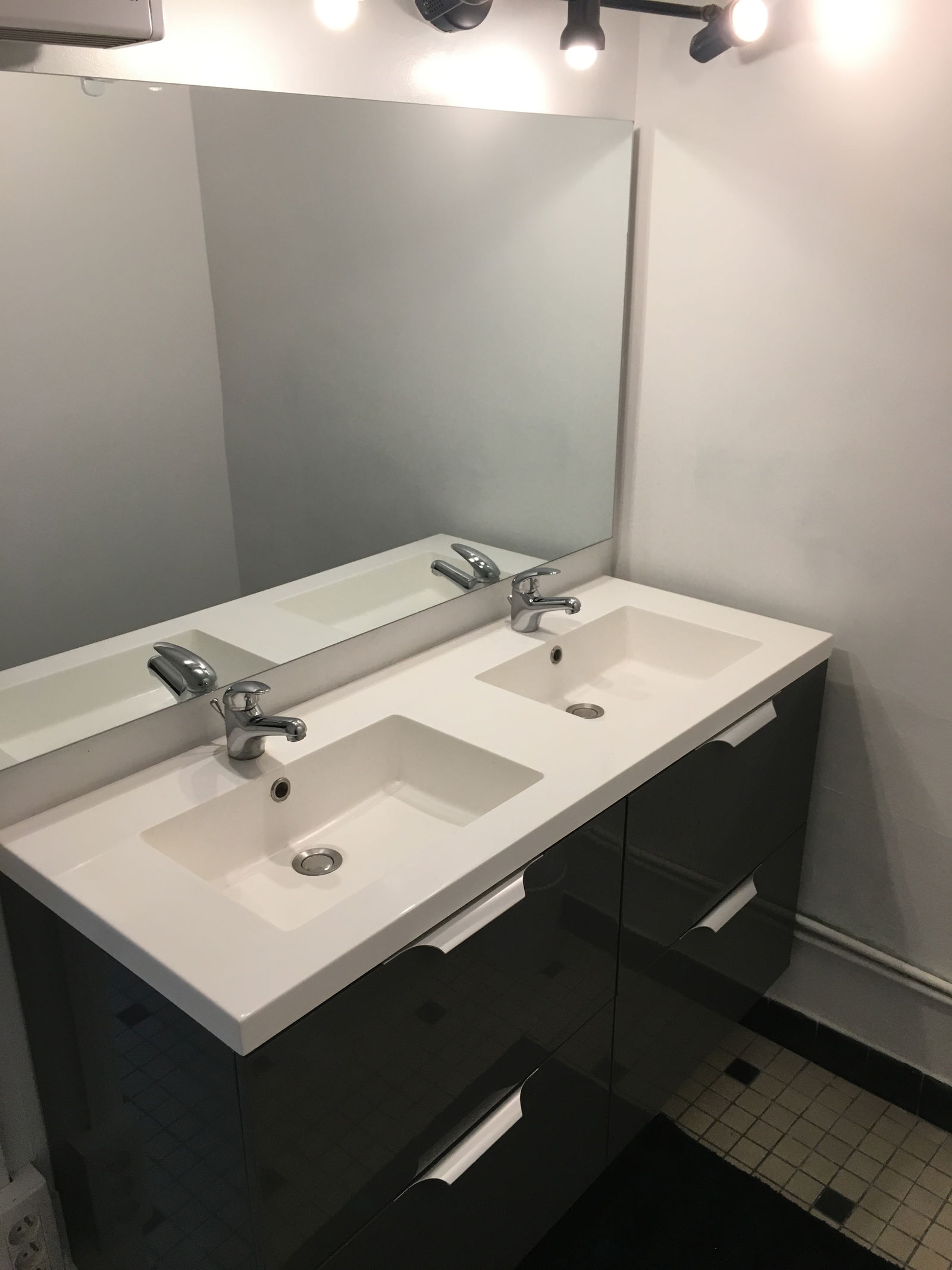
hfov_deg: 48.2
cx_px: 476
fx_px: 1063
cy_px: 635
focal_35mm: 29
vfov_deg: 61.7
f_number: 2.2
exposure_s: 1/33
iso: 50
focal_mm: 4.15
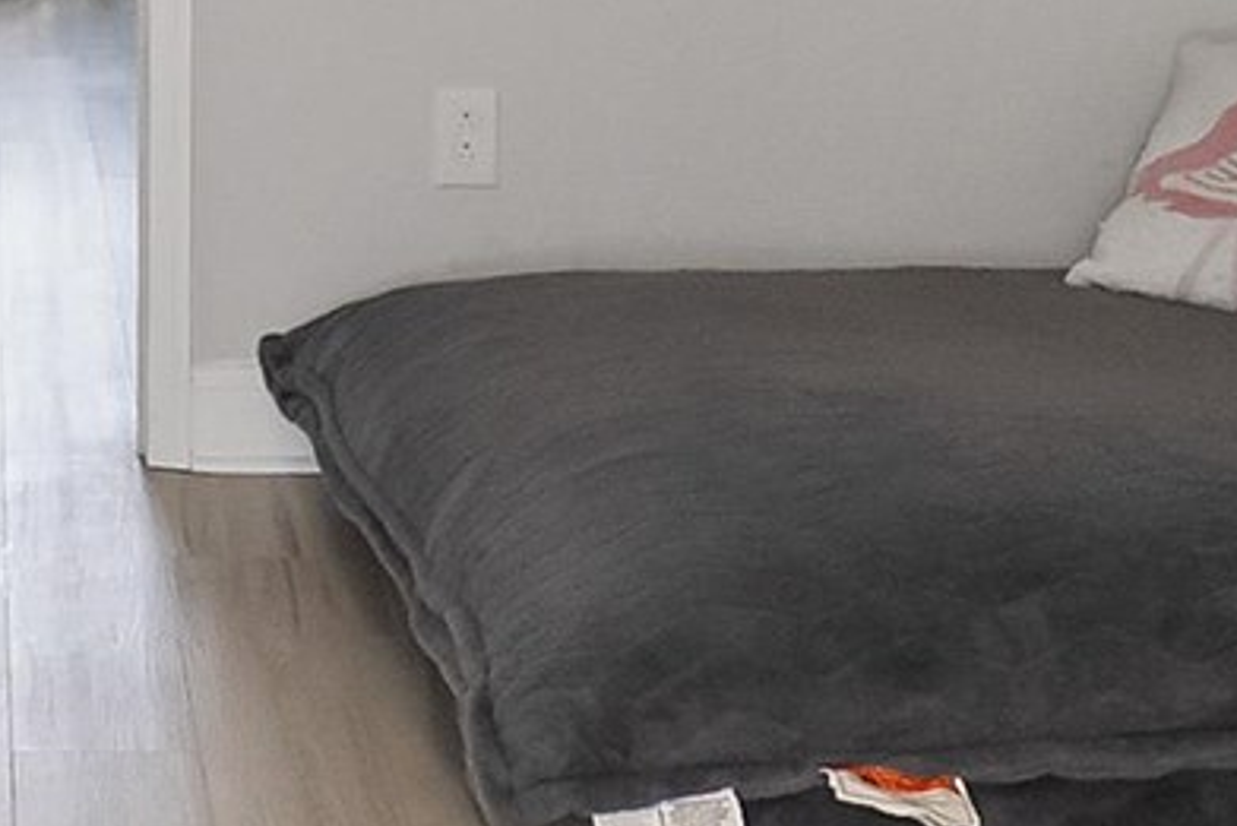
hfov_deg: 18.2
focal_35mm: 110
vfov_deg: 12.0
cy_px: -359
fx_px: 3781
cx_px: 89
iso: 640
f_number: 7.1
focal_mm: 14
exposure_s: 1/25
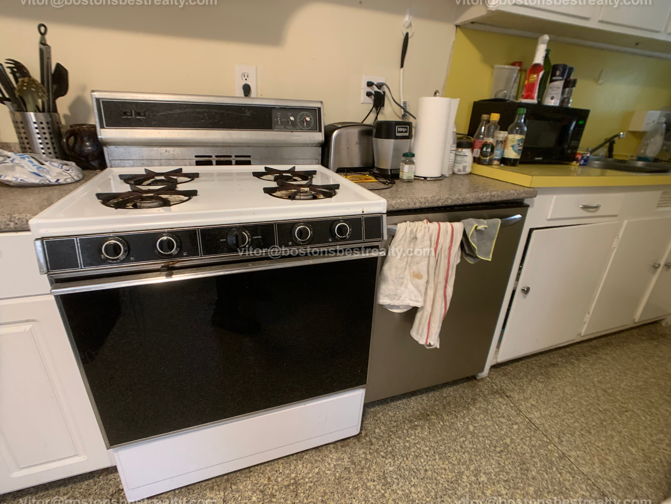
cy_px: 252
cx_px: 336
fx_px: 504
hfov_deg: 67.3
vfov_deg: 53.1
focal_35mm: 26
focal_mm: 4.25
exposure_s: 1/37
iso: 400
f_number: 1.8
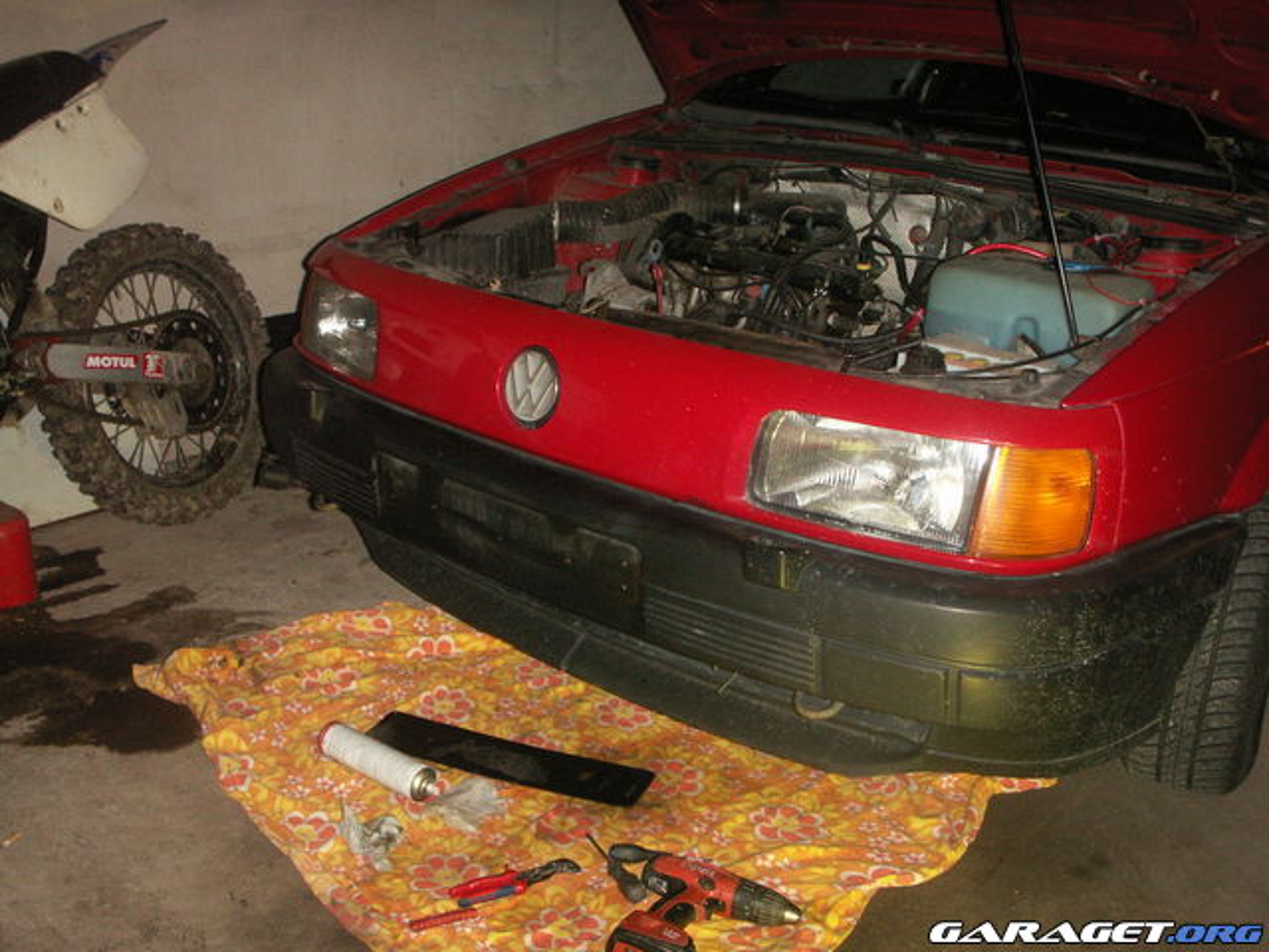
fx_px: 1356
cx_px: 634
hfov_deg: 50.1
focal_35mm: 37
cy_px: 476
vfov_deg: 38.7
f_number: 3.5
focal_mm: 7.7
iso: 160
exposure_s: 1/40
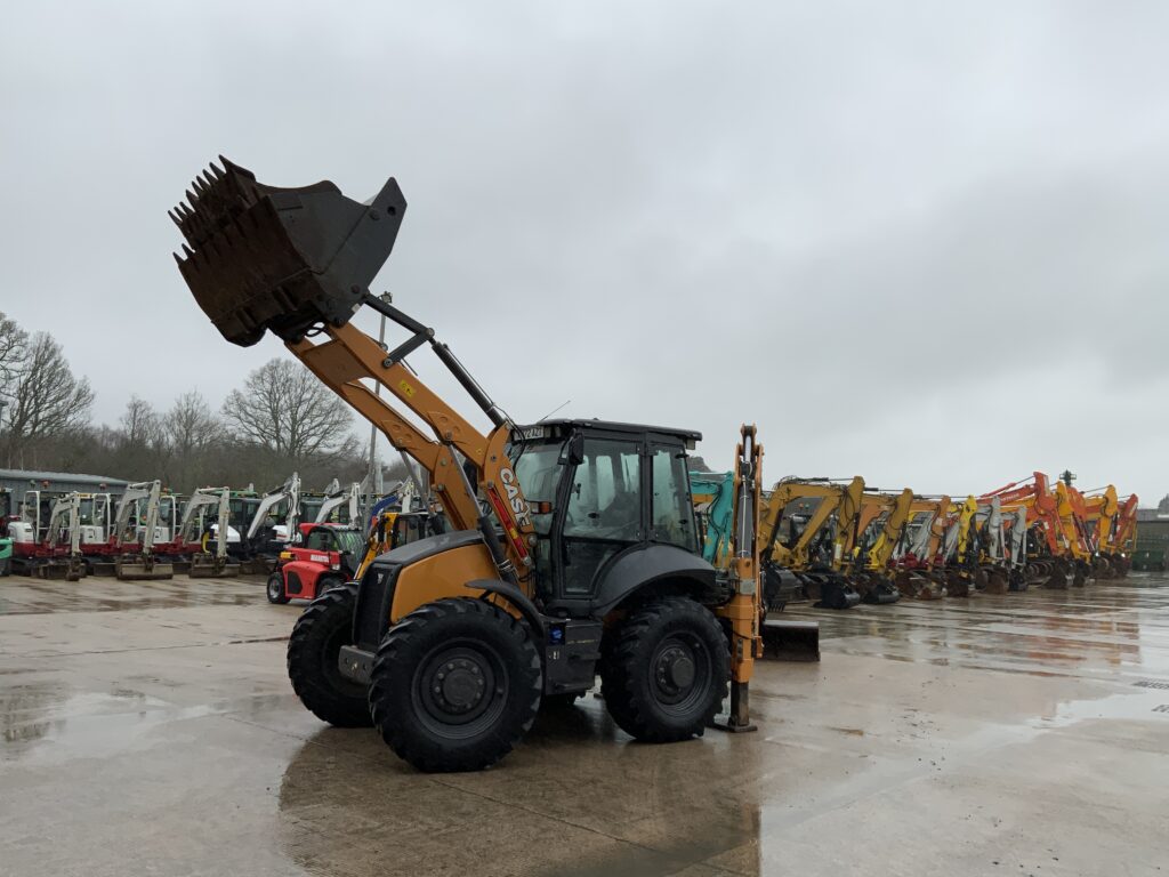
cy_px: 438
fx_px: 979
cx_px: 584
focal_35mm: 29
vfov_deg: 48.2
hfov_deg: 61.7
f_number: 1.8
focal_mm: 3
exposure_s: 1/272
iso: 16
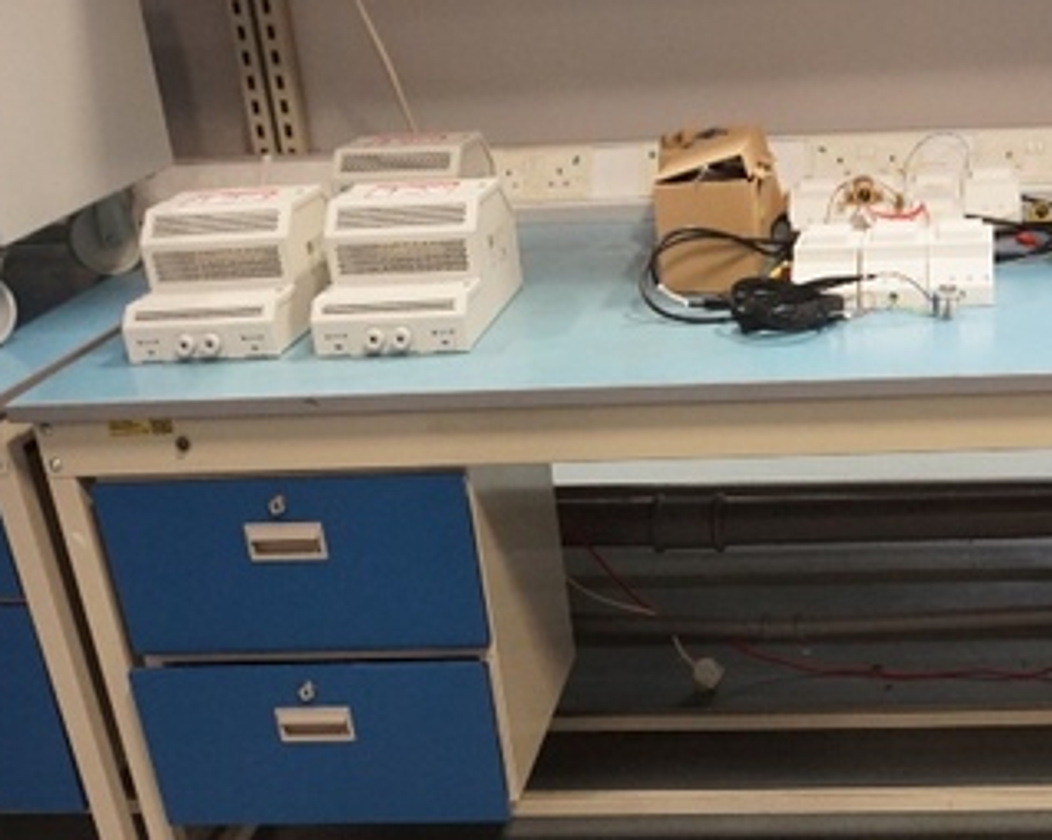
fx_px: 1587
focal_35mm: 51
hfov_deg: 35.6
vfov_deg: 28.9
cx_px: 824
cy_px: 685
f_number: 3.5
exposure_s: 1/160
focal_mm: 16
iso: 2000
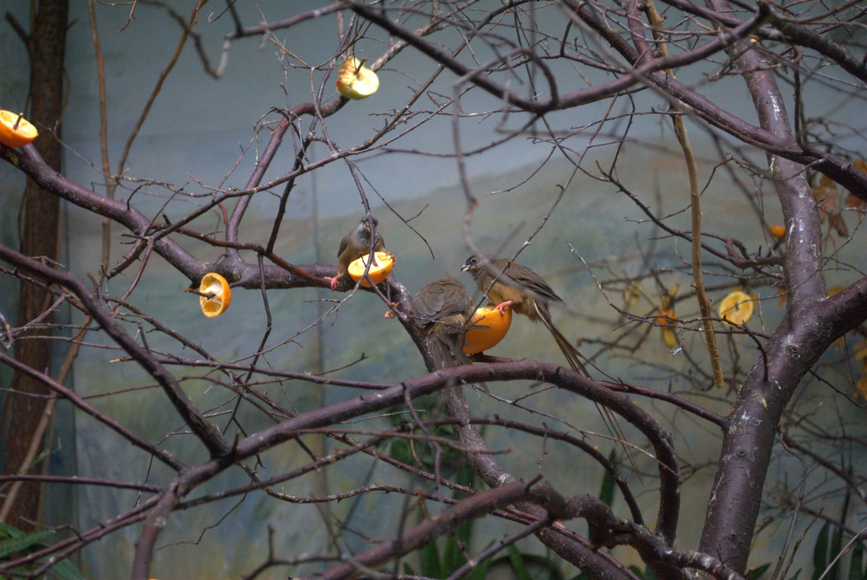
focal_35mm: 82
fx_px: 1990
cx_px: 434
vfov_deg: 16.6
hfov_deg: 24.6
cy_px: 290
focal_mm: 55
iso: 720
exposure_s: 1/30
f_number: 5.6
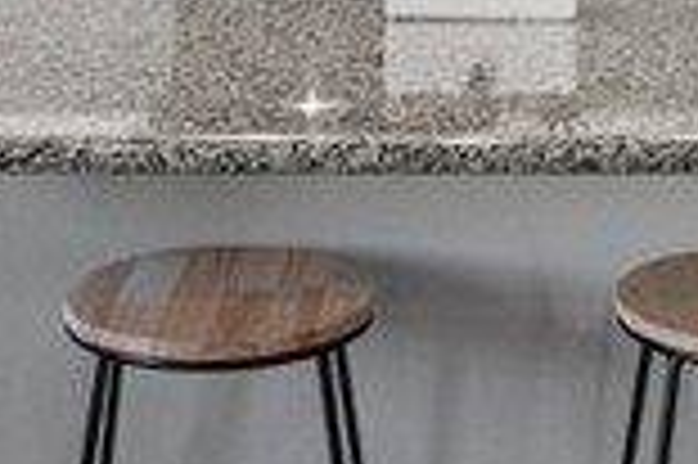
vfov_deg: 11.7
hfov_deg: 19.2
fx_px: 2053
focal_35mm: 106
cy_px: -421
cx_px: 500
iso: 2000
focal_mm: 16
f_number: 8
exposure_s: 1/20
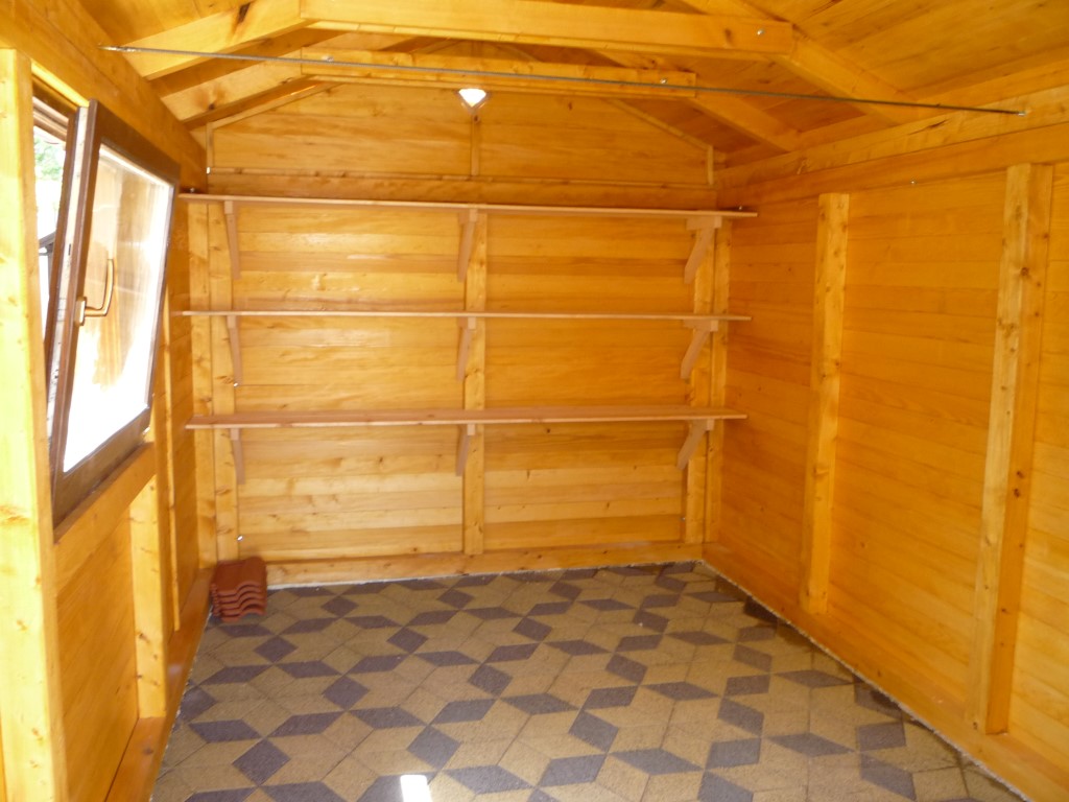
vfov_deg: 46.8
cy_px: 401
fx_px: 926
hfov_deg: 60.0
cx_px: 534
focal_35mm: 30
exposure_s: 1/30
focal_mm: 5.2
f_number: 3.3
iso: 160
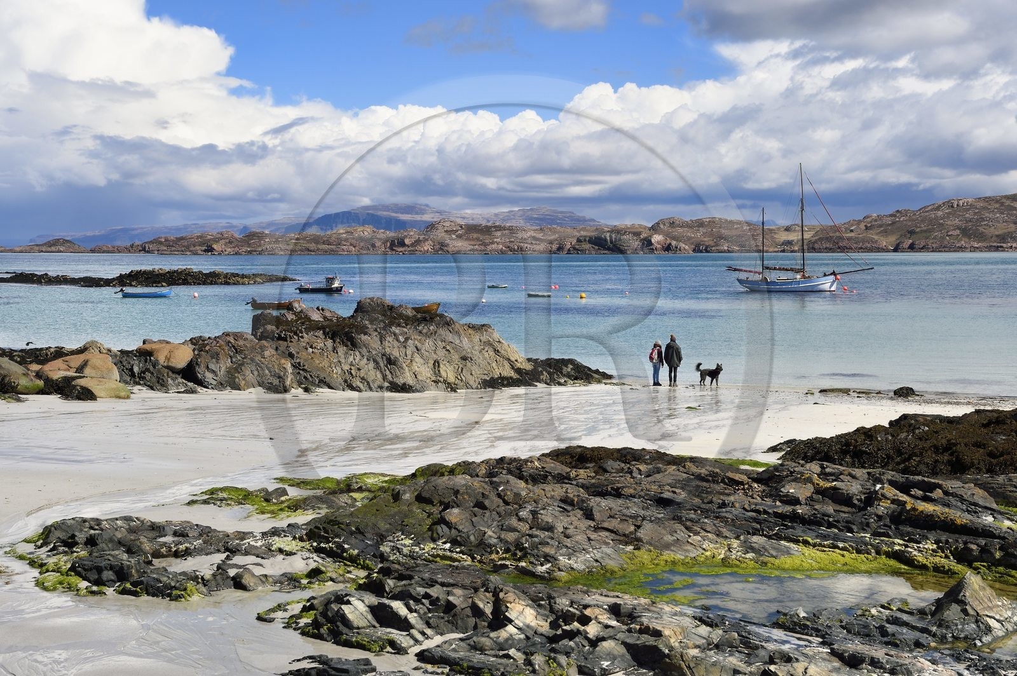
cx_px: 508
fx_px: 1355
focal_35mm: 48
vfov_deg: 28.0
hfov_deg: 41.1
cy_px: 338
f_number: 16
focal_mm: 48
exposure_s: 1/250
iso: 200
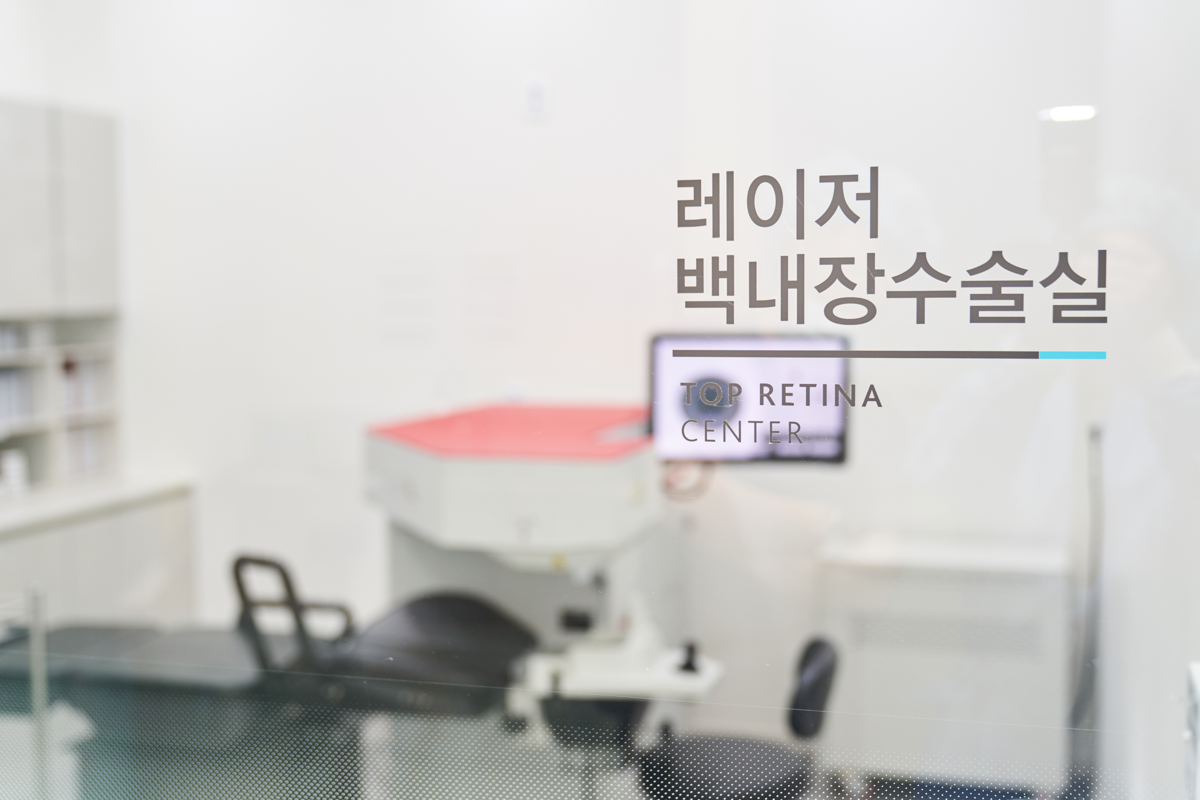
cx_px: 600
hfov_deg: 45.4
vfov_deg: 31.2
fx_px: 1433
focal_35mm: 43
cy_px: 400
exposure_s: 1/125
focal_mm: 43
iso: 250
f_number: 2.8
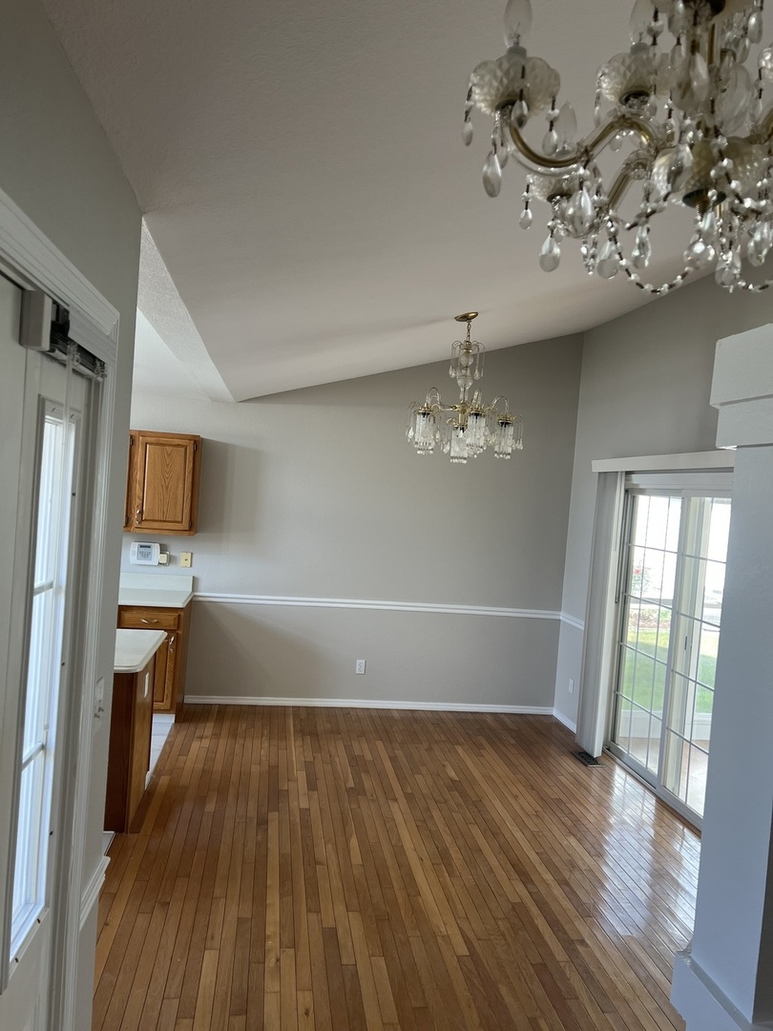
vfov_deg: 67.3
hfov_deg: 53.1
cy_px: 516
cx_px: 386
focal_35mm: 26
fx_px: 774
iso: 100
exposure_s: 1/120
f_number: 1.5
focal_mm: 5.7
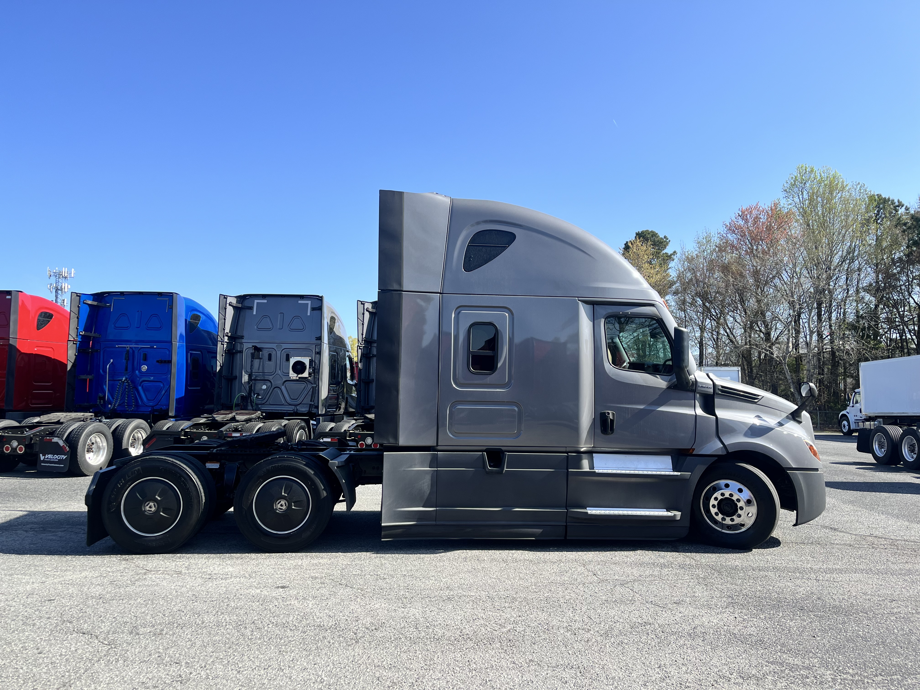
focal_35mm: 26
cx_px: 460
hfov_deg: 67.3
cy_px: 345
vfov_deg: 53.1
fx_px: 691
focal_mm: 5.1
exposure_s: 1/2268
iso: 50
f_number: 1.6
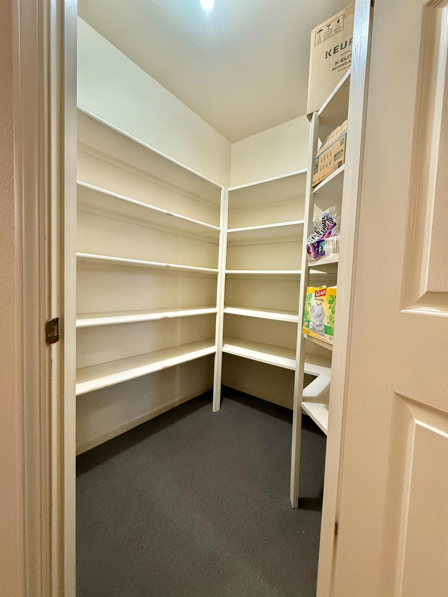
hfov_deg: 85.7
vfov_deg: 102.1
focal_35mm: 14
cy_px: 298
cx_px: 224
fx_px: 242
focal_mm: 2.22
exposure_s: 1/60
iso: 500
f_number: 2.2
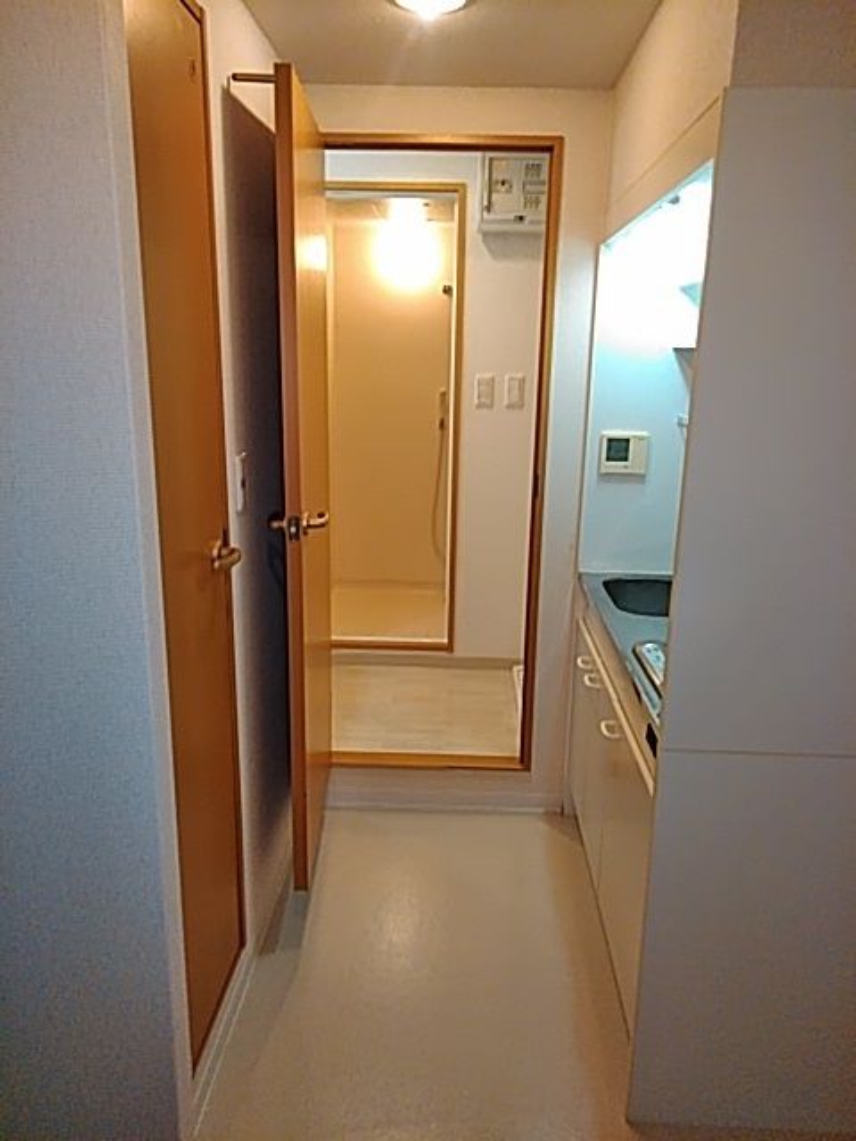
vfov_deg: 65.3
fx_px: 890
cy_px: 570
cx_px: 428
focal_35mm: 27
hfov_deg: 51.4
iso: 391
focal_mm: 3.46
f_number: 2.2
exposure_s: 1/60
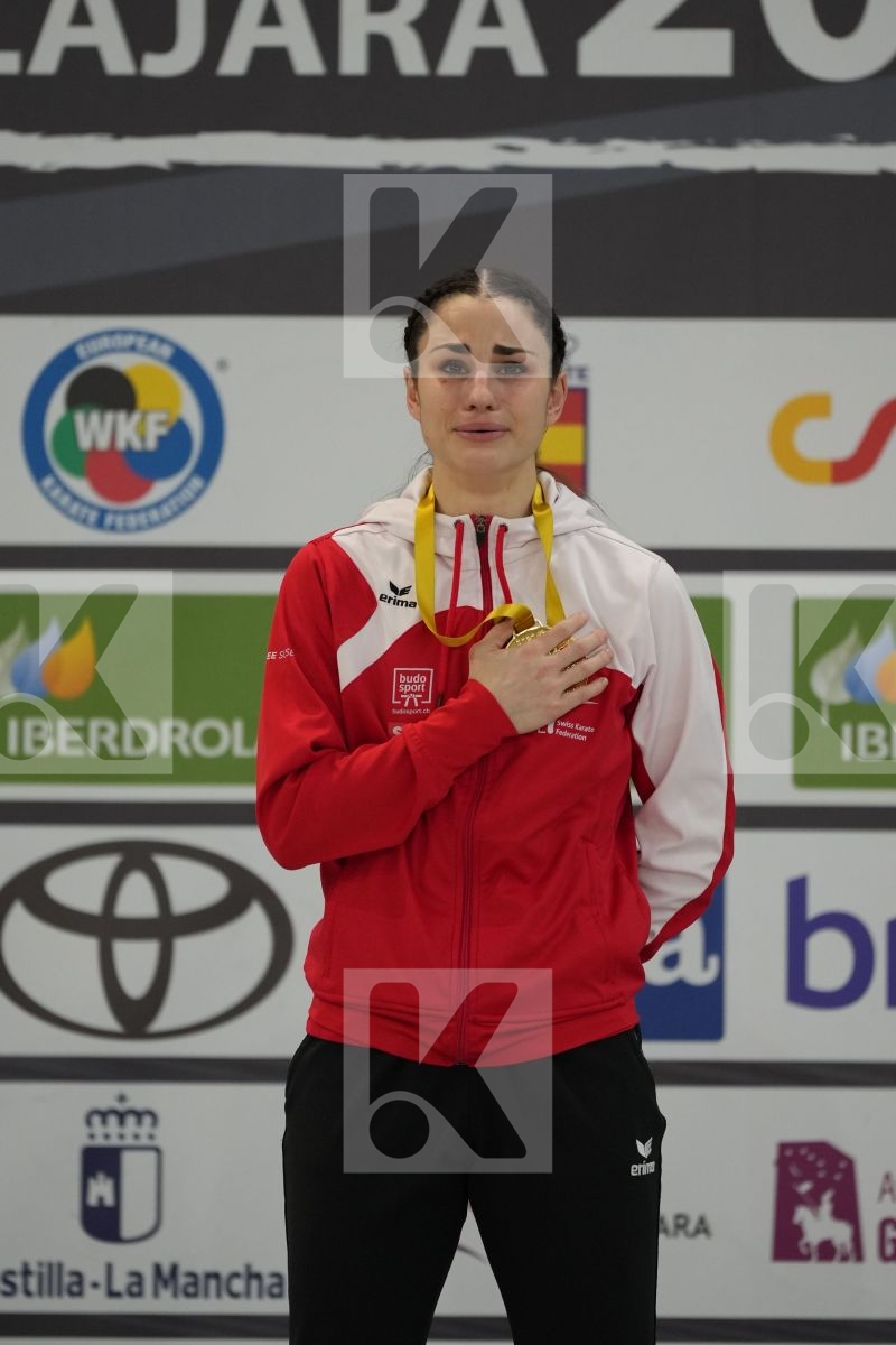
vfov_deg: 6.9
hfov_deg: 4.6
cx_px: 448
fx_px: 11199
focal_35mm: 300
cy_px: 672
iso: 1600
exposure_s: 1/500
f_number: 2.8
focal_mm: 200
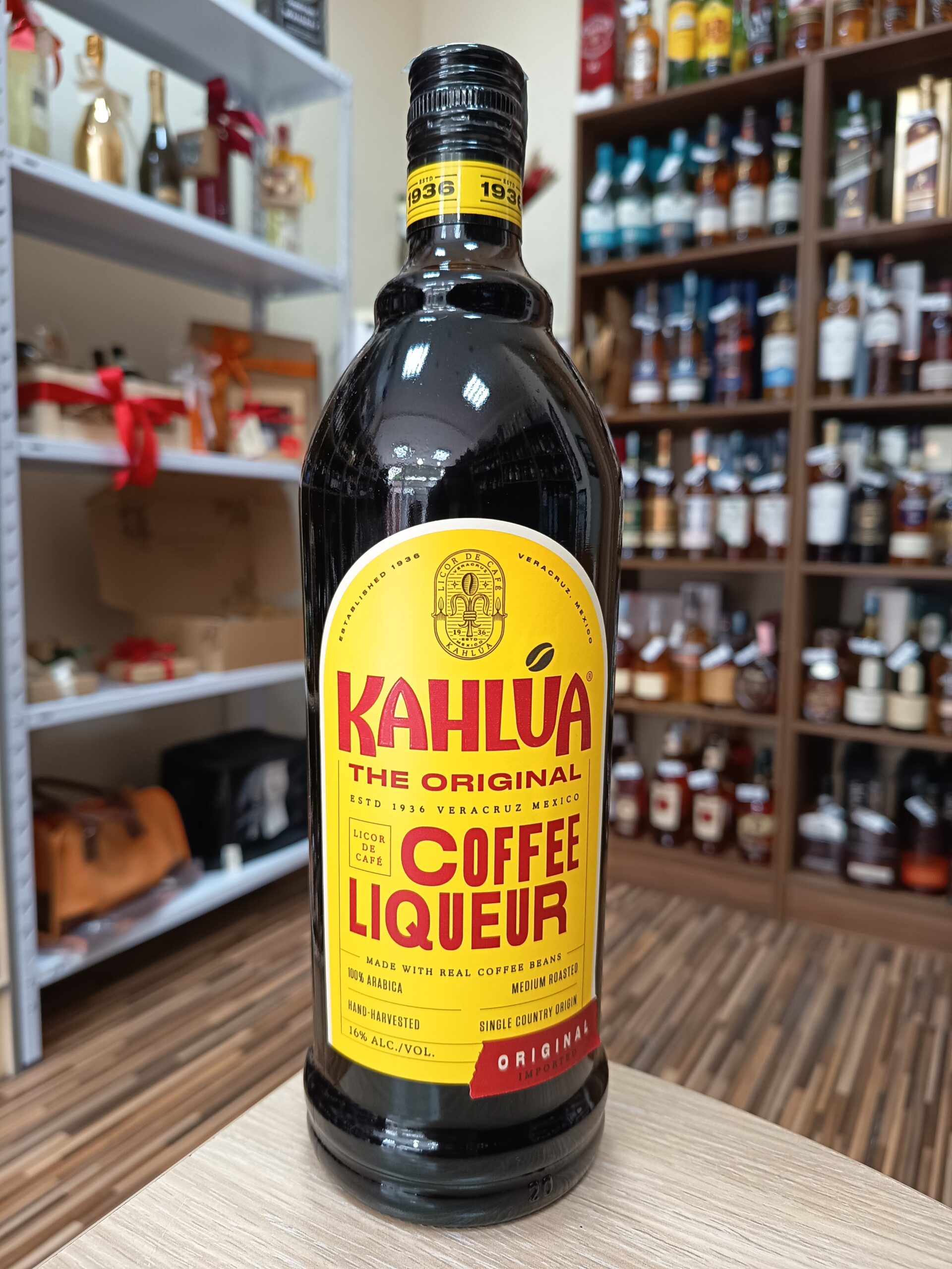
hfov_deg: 56.8
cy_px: 634
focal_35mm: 24
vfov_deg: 71.6
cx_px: 476
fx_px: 880
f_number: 1.7
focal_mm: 5.27
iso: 869
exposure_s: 1/25
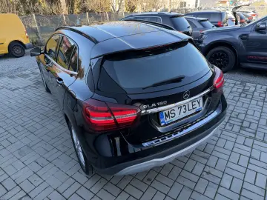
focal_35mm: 24
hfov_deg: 71.6
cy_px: 100
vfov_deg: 56.8
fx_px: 185
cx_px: 134
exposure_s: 1/274
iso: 80
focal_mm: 6.76
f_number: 1.78
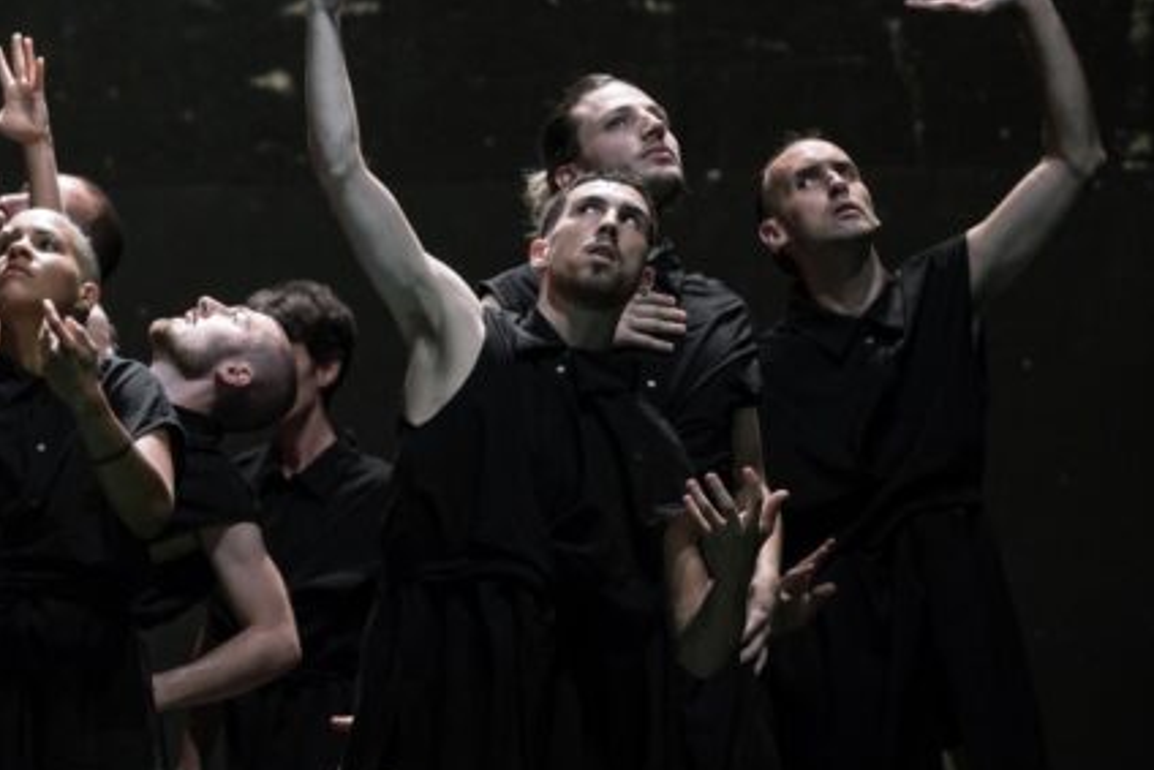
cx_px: 76
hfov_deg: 5.5
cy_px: 174
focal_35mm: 377
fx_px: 12088
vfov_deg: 3.6
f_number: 2.8
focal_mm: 200
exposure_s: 1/160
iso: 4000
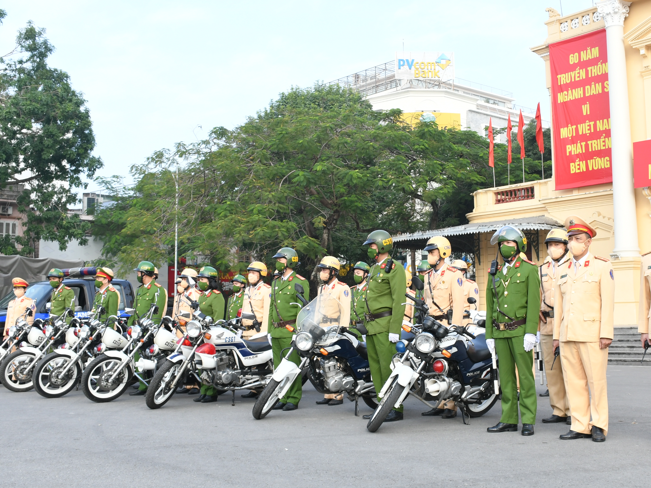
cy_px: 211
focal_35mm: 44
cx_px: 411
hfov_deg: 42.6
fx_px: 827
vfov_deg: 32.8
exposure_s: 1/200
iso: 320
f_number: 8
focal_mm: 20
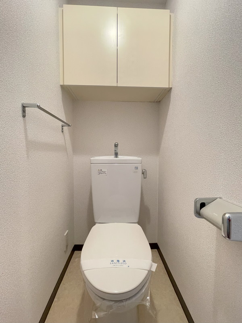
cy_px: 162
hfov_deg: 81.7
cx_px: 121
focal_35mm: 15
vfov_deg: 98.2
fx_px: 140
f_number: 2.4
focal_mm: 1.54
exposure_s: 1/50
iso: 320
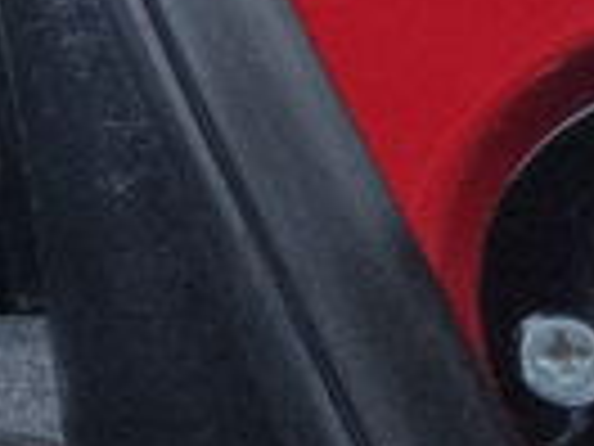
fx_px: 1733
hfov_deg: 10.7
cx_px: -1300
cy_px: -36
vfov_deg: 14.3
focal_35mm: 101
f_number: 1.9
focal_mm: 2.2
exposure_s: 1/120
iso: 64
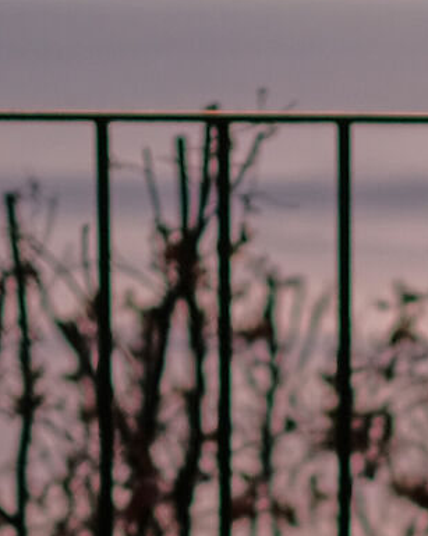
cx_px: 534
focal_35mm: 311
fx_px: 4926
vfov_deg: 6.2
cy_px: 752
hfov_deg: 5.0
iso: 100
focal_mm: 35
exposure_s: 1/60
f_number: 1.4
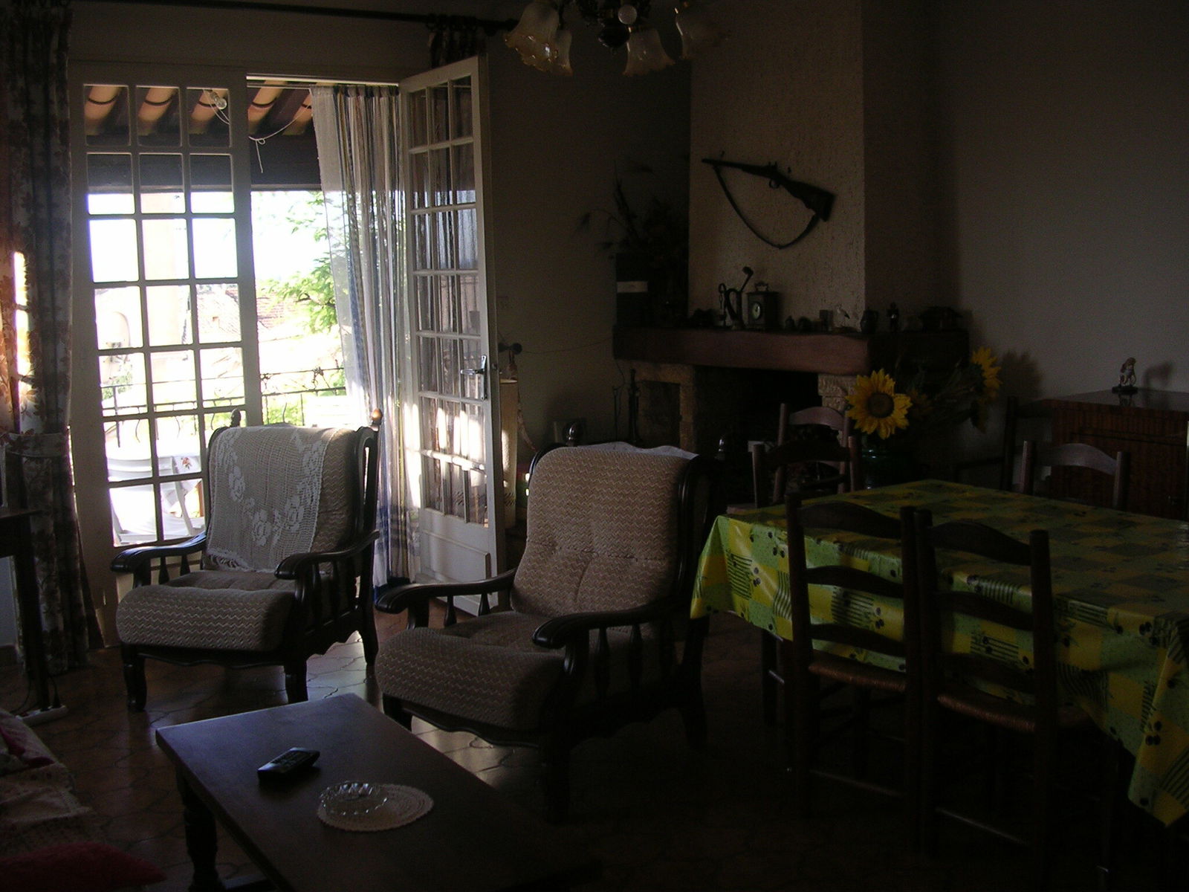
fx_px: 1305
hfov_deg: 49.0
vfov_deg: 37.7
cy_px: 446
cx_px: 594
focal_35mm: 38
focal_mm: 5.8
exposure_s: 1/91.7
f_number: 2.8
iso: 100
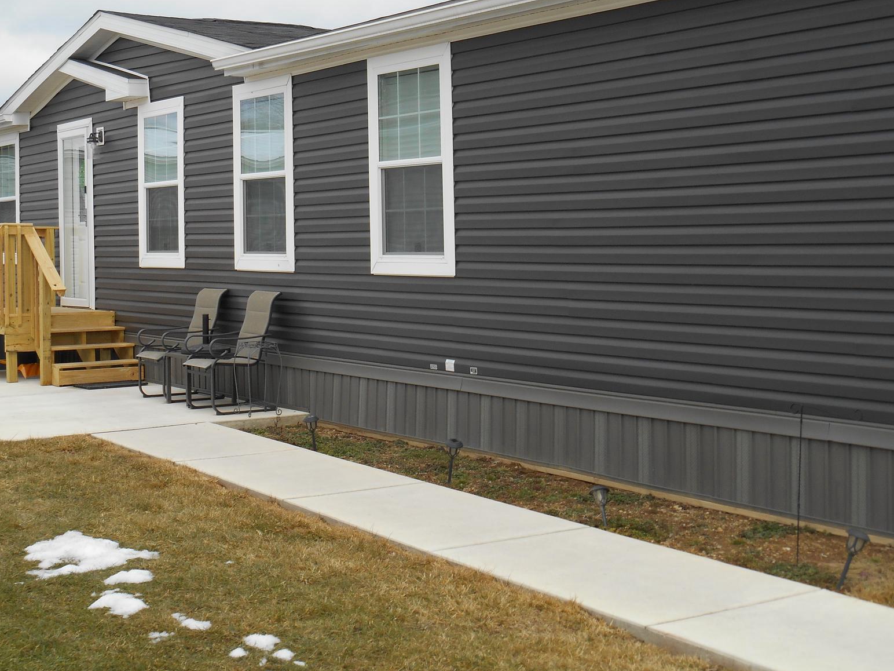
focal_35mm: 61
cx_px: 407
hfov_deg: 31.7
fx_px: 1575
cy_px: 267
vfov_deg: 24.0
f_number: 4
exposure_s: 1/320
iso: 80
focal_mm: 8.3
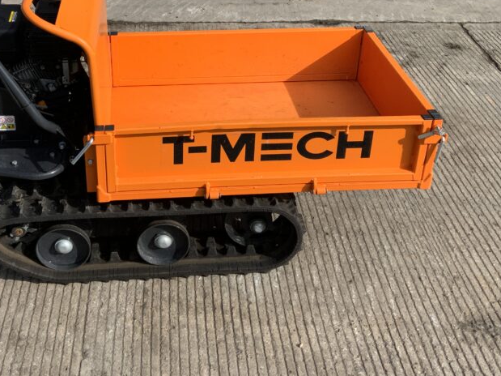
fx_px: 695
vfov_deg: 29.6
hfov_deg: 39.5
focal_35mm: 48
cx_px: 197
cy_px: 82
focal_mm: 3
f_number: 1.8
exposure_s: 1/2058
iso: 16
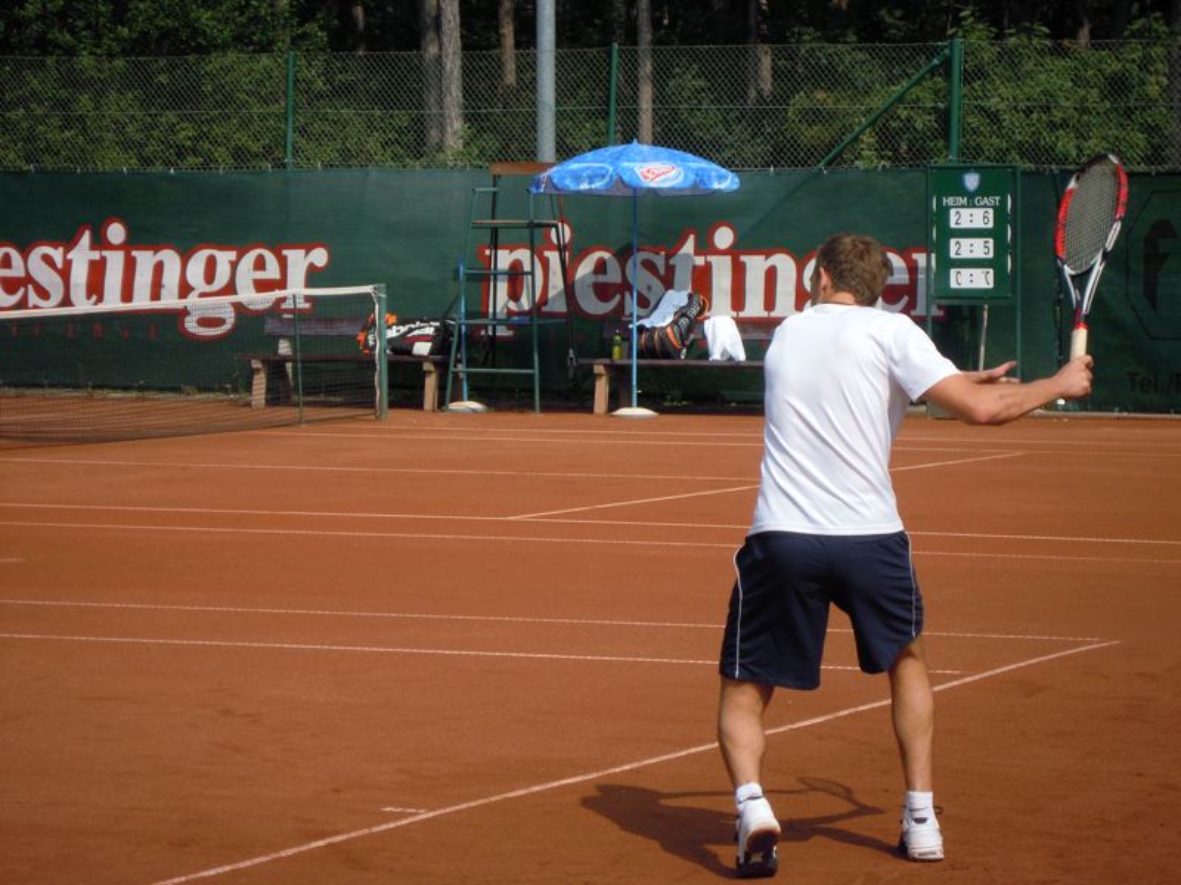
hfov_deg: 14.1
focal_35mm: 140
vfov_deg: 10.6
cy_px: 442
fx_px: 4776
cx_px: 590
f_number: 6.6
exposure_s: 1/400
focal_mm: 25
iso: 100
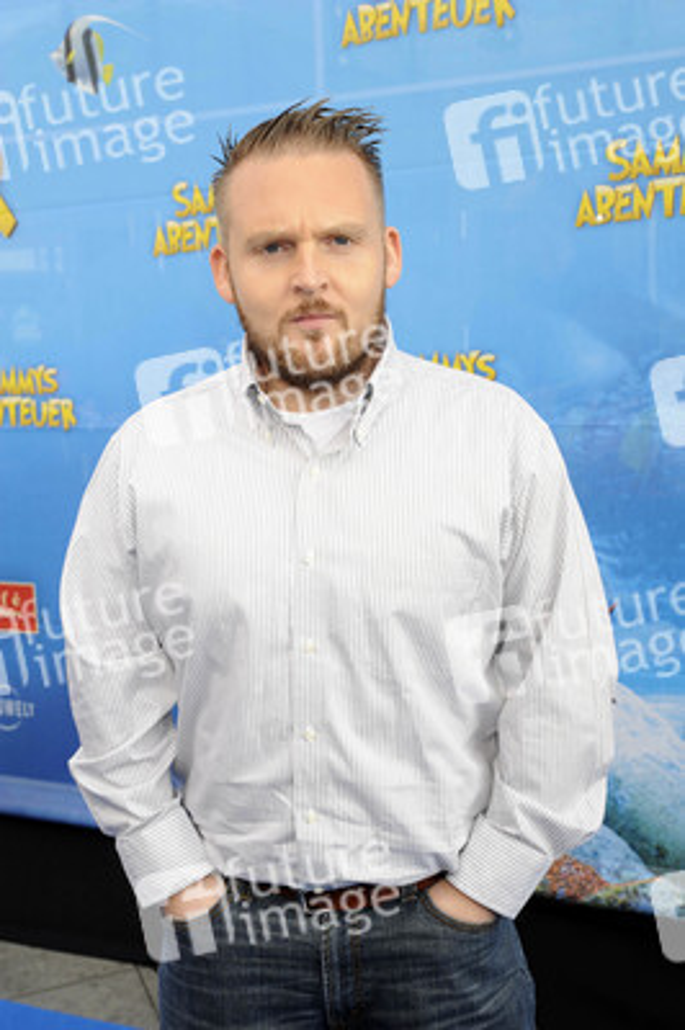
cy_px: 515
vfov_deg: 43.6
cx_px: 342
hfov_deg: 29.8
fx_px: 1287
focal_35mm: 45
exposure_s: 1/160
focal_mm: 45
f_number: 7.1
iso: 400
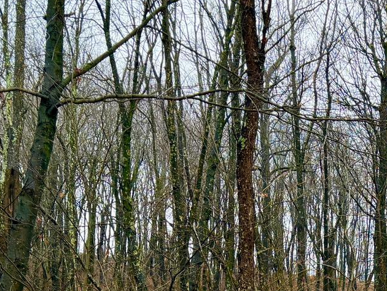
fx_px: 872
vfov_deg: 17.2
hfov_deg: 24.2
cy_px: 425
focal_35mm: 78
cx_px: 356
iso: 100
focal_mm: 6.76
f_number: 1.78
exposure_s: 1/159
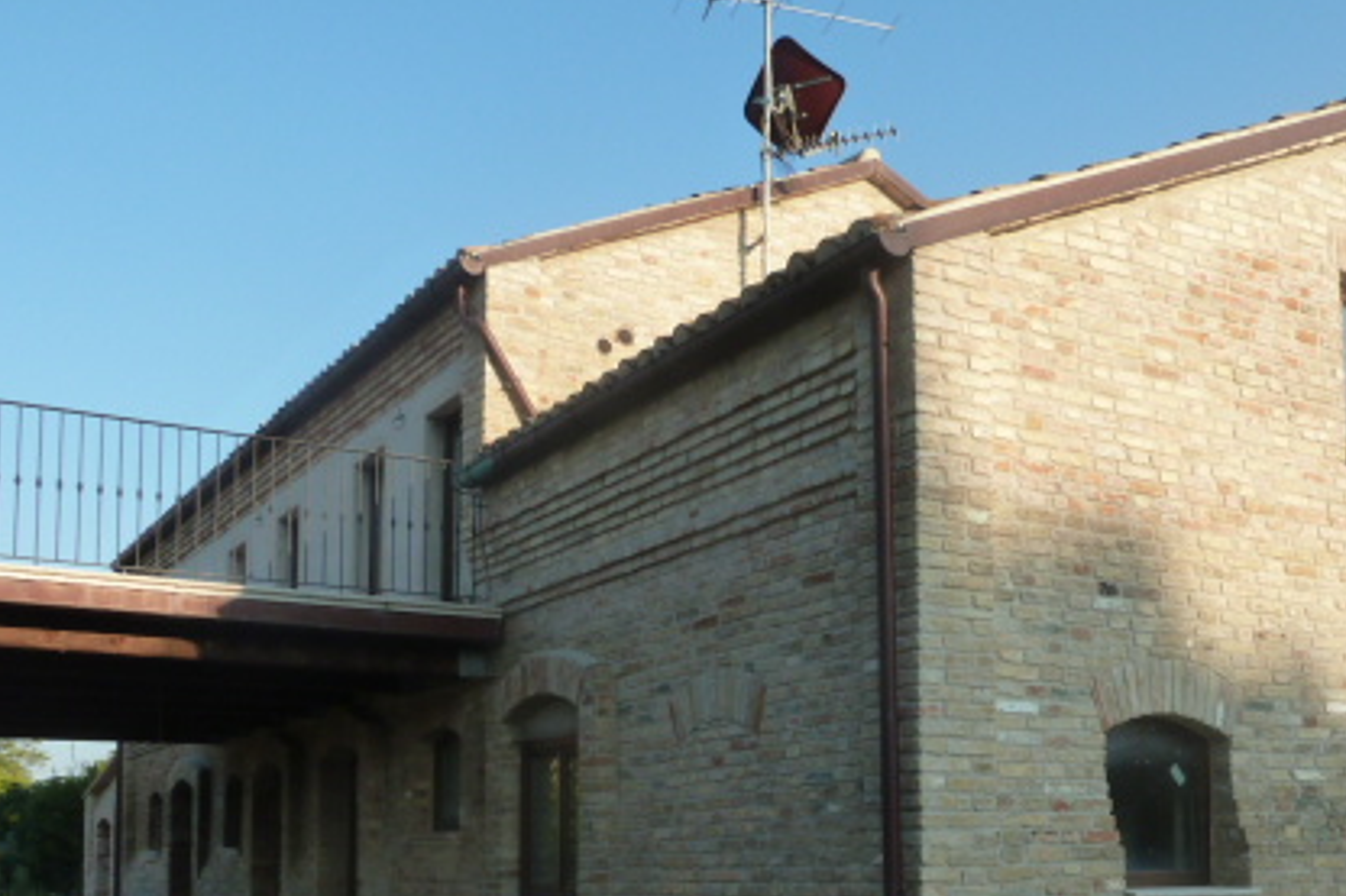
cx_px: 793
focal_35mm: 40
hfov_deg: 48.2
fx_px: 1495
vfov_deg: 32.3
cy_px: 738
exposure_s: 1/320
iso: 125
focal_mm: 4.1
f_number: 4
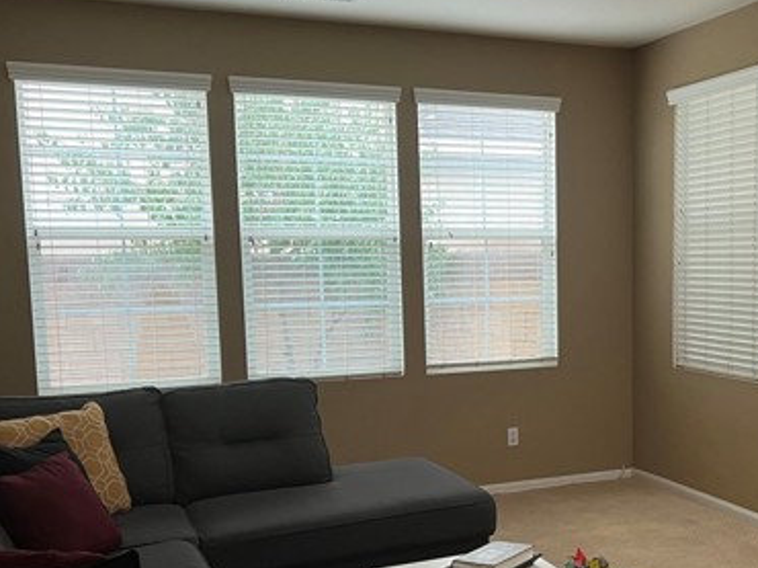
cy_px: 363
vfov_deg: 32.0
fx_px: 985
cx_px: 555
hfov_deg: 41.1
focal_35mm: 45
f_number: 1.5
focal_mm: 5.7
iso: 100
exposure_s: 1/60
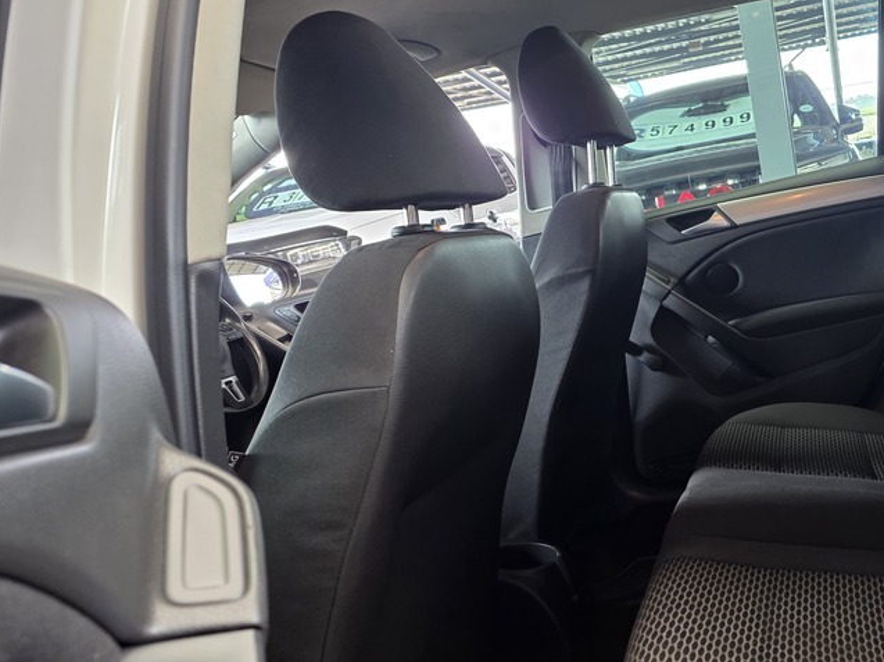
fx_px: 944
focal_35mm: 37
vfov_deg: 38.6
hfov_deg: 47.4
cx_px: 706
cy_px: 353
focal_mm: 6.25
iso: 200
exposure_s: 1/100
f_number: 1.7
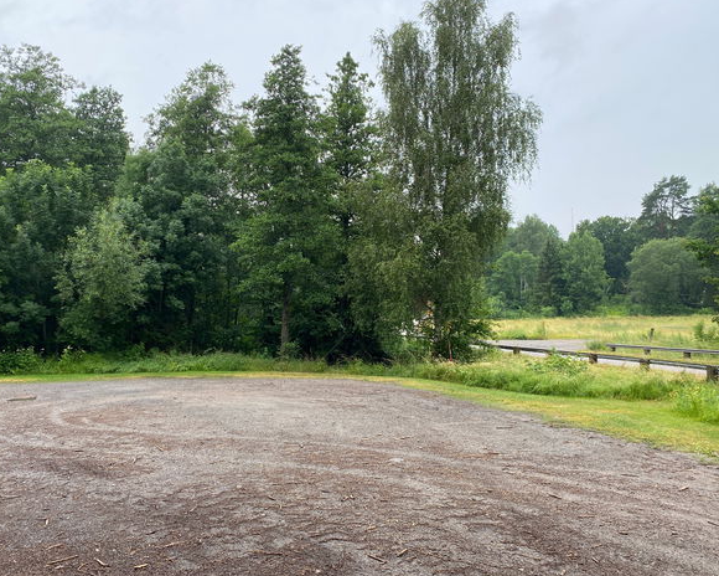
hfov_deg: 62.1
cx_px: 324
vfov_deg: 51.5
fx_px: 596
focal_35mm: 28
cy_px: 282
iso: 32
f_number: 1.8
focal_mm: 4.25
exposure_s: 1/554
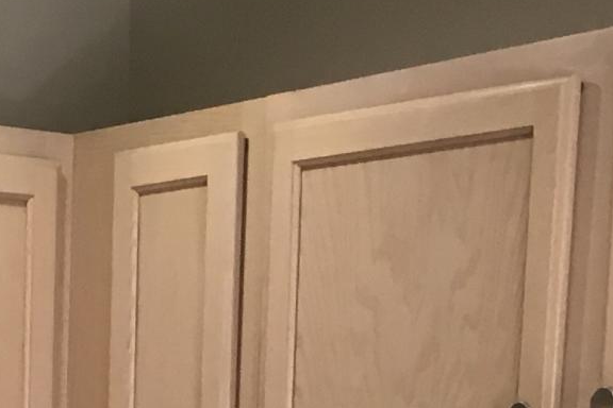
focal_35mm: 157
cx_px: 5
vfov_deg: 7.7
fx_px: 2673
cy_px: 1163
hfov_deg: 12.9
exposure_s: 1/30
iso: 25
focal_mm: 4.15
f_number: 2.2
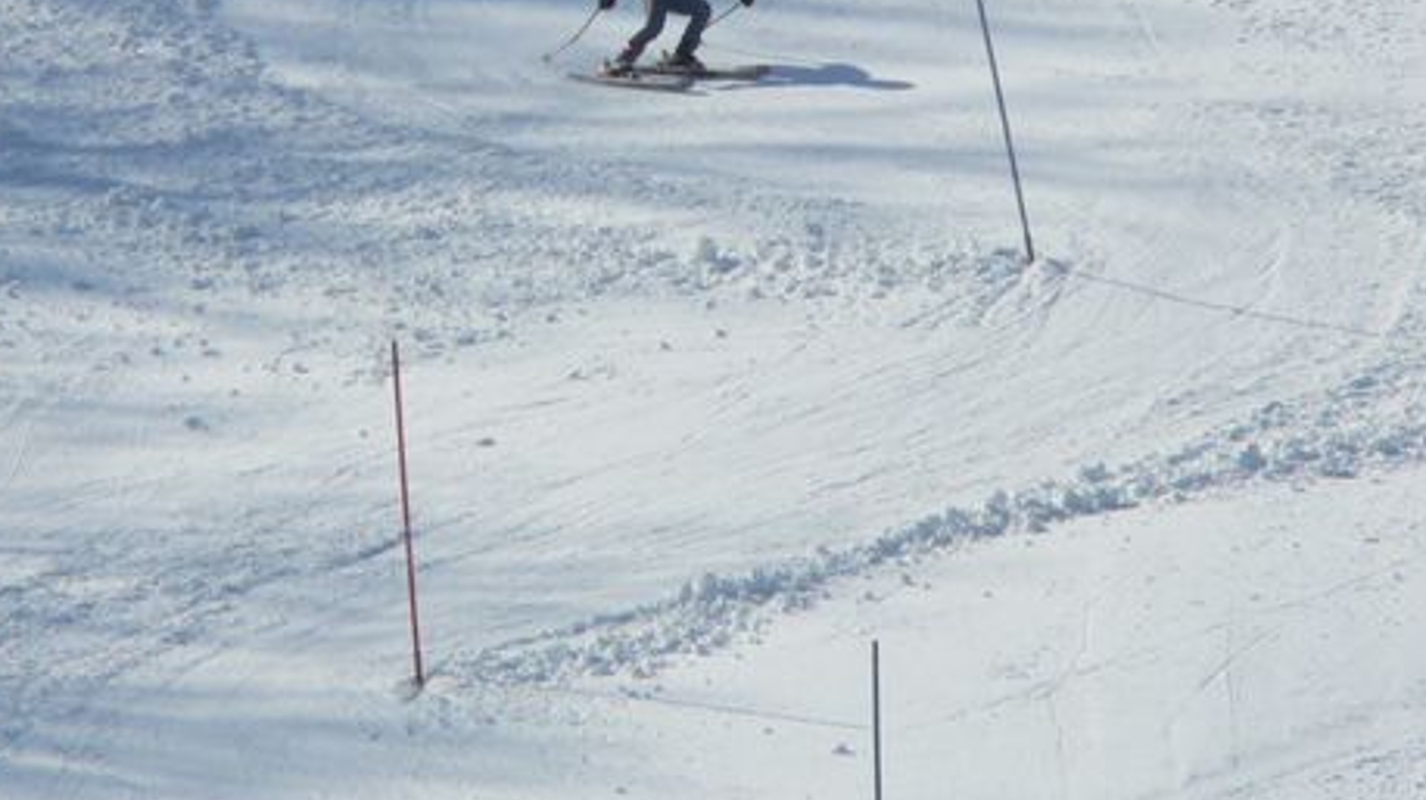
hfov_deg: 3.3
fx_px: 24866
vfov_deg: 1.8
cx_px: 806
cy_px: 177
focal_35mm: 658
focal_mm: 72
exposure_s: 1/500
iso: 80
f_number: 6.5
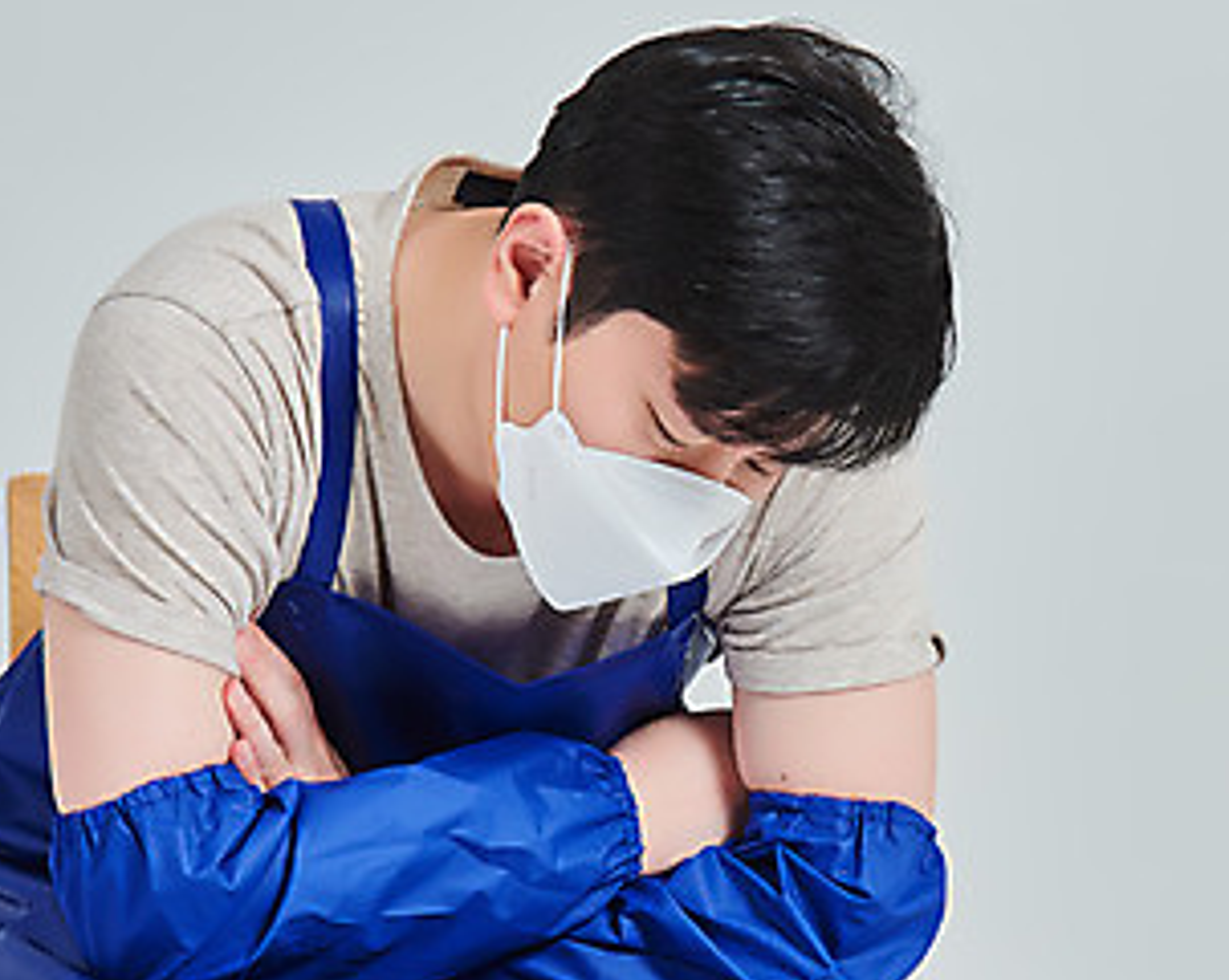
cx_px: 861
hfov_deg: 8.3
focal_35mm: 233
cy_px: 598
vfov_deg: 6.6
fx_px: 8467
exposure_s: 1/125
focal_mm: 125
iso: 100
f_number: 14
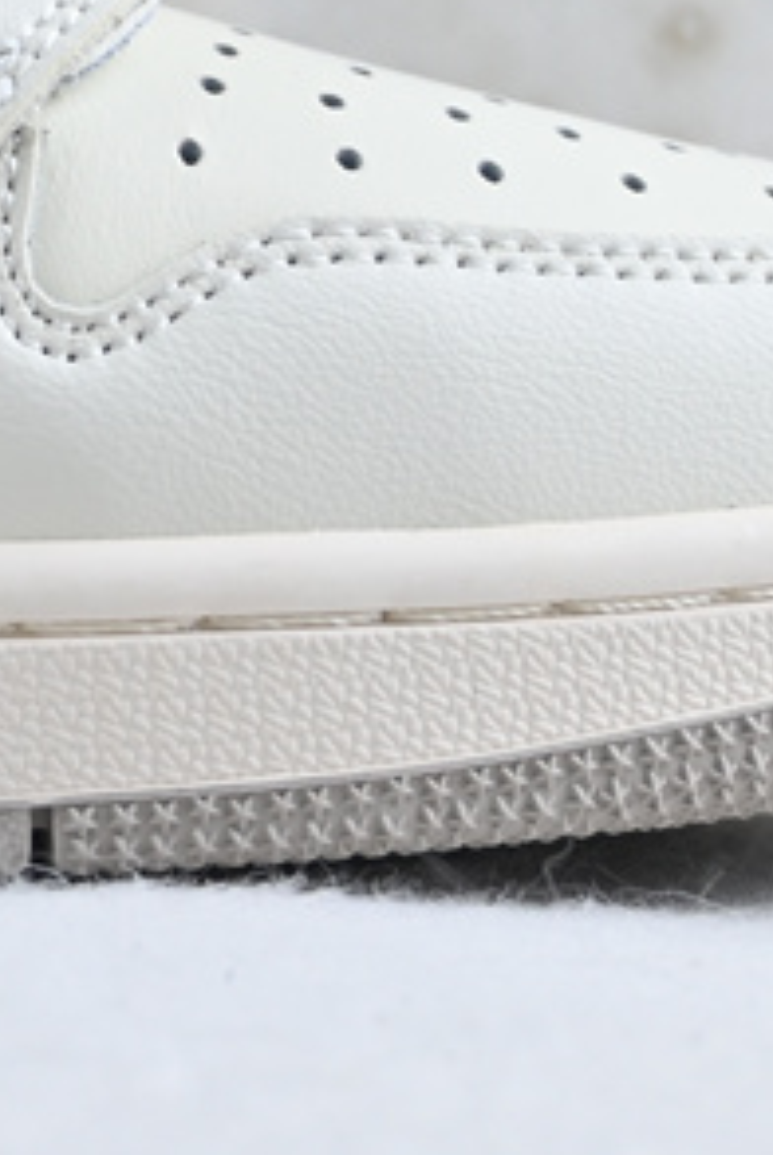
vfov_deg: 10.9
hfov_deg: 7.0
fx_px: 6010
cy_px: 71
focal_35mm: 187
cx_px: -931
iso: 100
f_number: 4.8
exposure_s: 1/40
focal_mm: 30.5
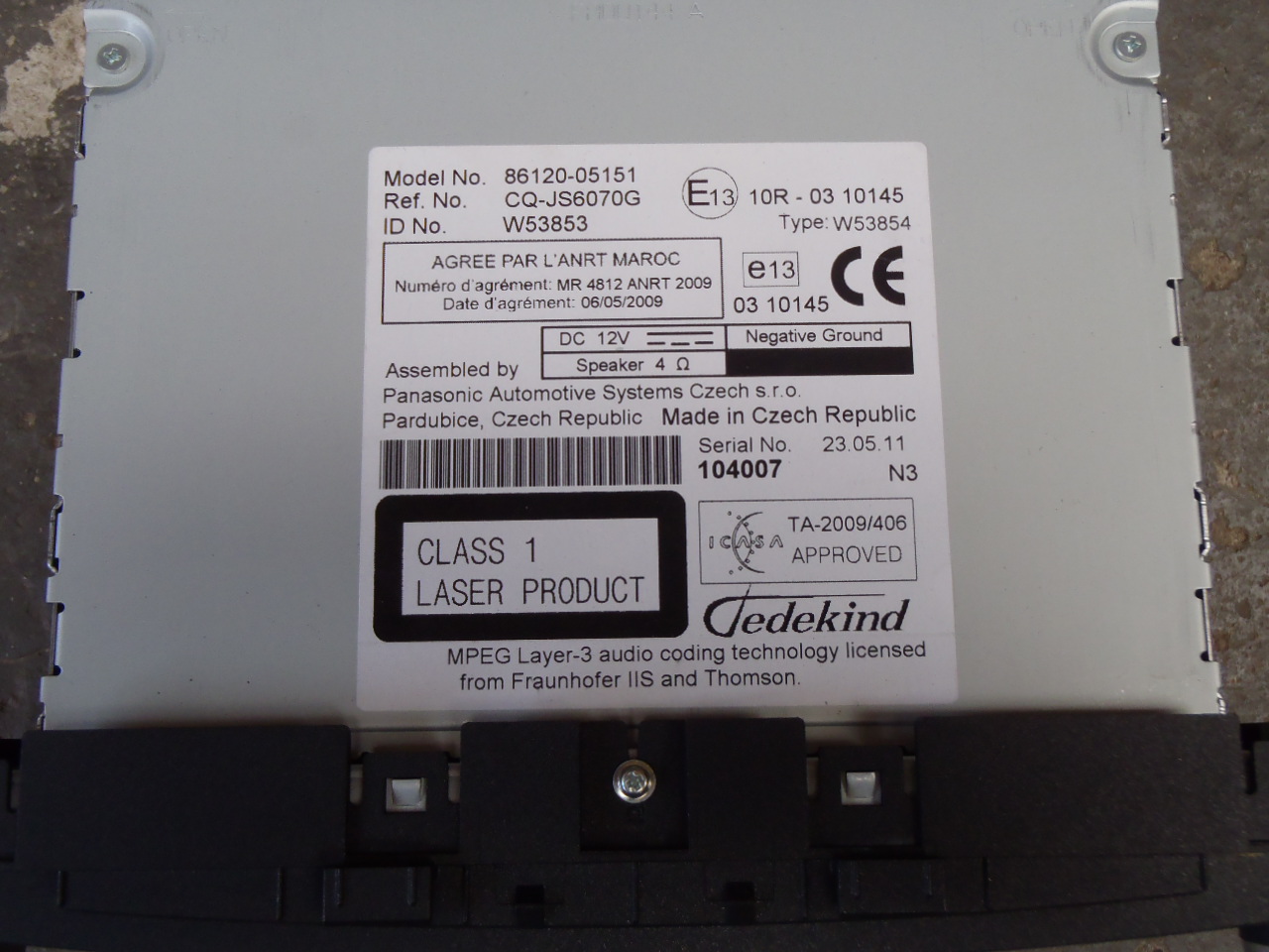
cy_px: 476
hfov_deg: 50.1
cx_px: 634
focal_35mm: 37
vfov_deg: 38.7
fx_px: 1356
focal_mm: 6.64
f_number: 4.7
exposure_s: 1/40
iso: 200
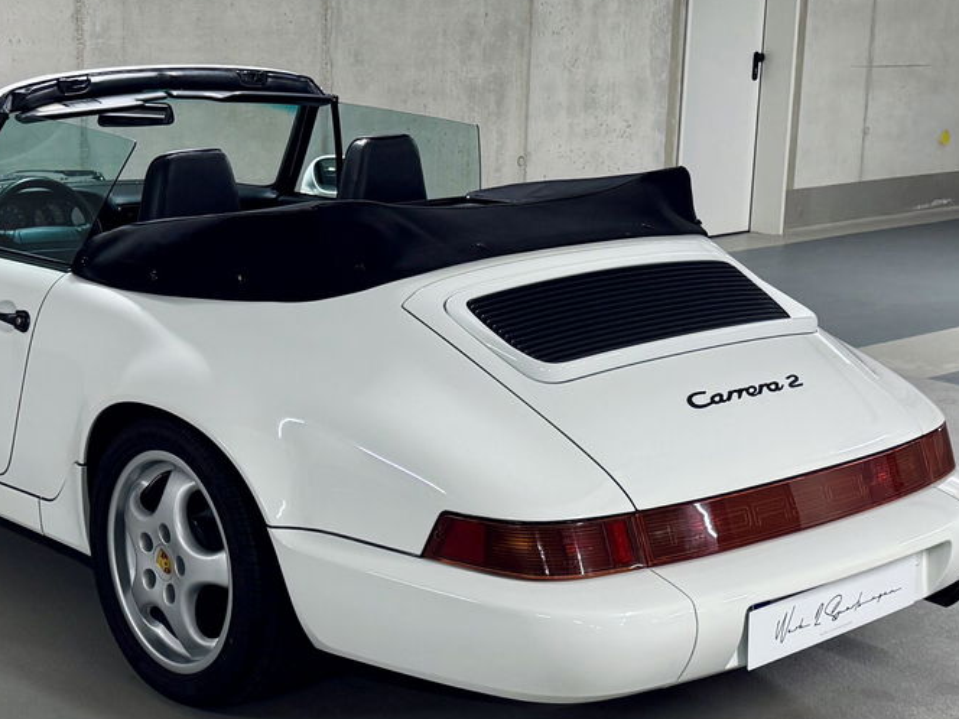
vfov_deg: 38.7
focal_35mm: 37
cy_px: 348
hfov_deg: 49.4
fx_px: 1025
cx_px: 331
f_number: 1.78
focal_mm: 6.76
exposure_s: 1/100
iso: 200
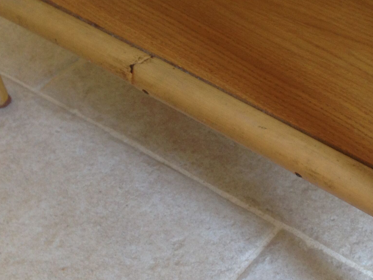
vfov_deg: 21.0
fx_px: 754
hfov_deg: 27.1
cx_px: 311
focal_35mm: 70
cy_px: 104
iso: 80
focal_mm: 4.12
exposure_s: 1/20
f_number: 2.4
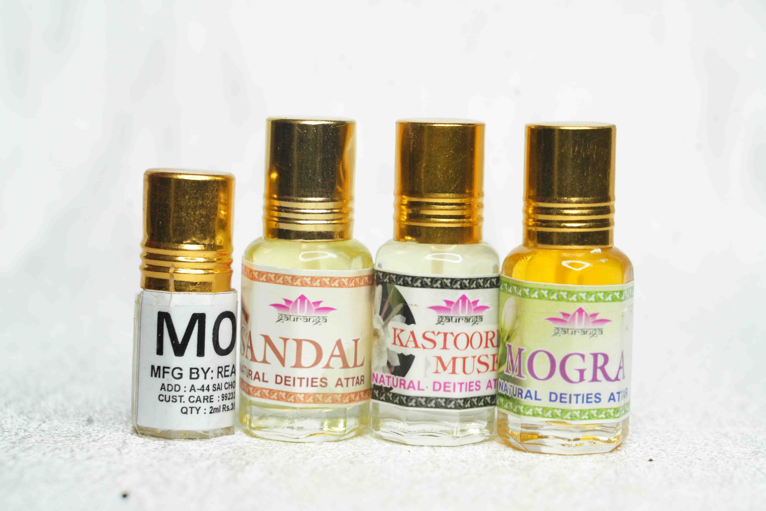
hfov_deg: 19.5
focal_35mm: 105
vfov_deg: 13.0
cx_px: 383
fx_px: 2234
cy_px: 256
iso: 1600
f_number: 9
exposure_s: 1/125
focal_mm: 105
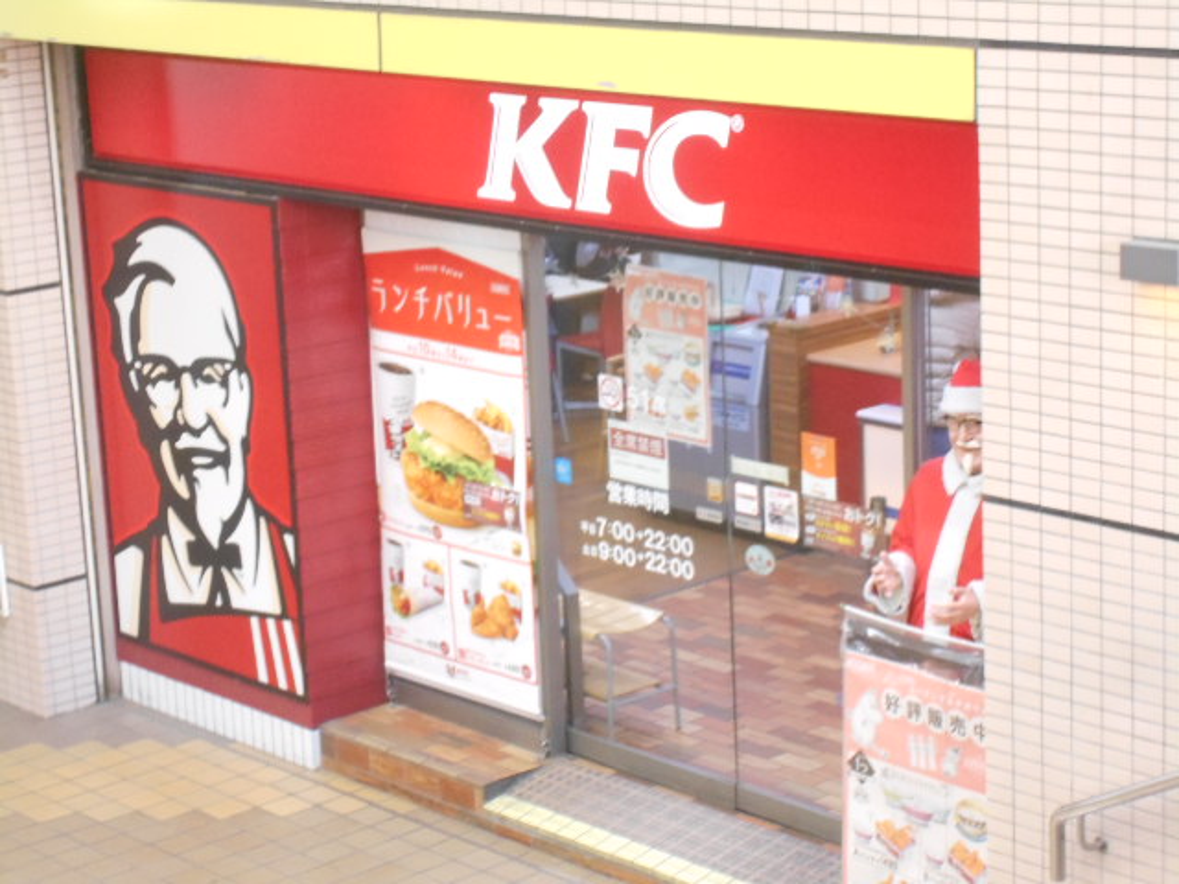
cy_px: 442
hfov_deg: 22.8
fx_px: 2929
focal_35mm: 86
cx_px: 590
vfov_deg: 17.2
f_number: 6.3
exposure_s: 1/25
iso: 800
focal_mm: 15.4
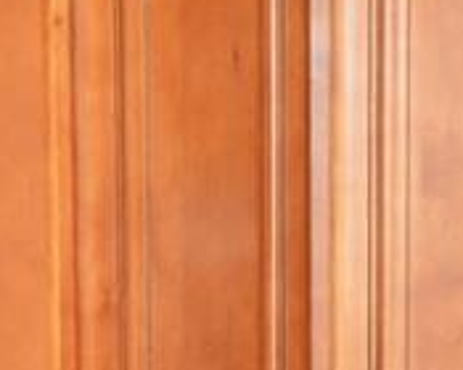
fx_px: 2110
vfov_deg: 9.4
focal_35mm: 154
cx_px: 524
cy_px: 736
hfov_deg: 12.3
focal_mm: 12
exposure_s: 1/60
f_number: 4
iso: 560
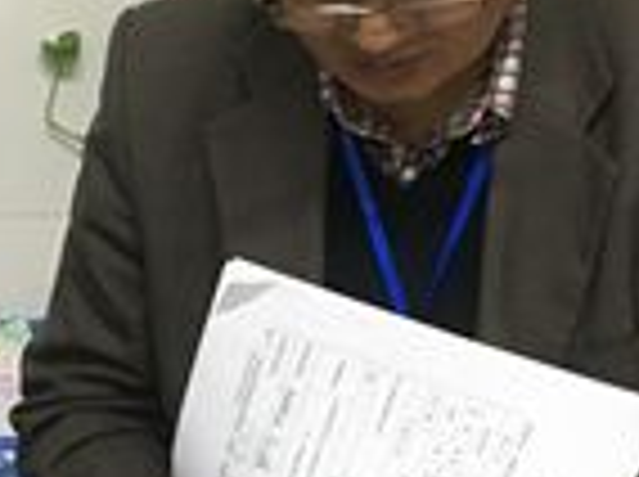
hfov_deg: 17.4
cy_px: 432
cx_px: -97
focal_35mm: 109
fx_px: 2009
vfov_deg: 13.4
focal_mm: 4.15
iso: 200
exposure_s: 1/25
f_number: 2.2
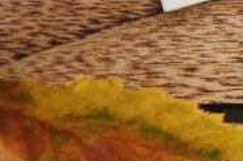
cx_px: 587
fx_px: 5141
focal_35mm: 763
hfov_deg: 2.7
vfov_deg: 1.8
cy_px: -38
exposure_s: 1/80
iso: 100
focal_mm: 90
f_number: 5.6
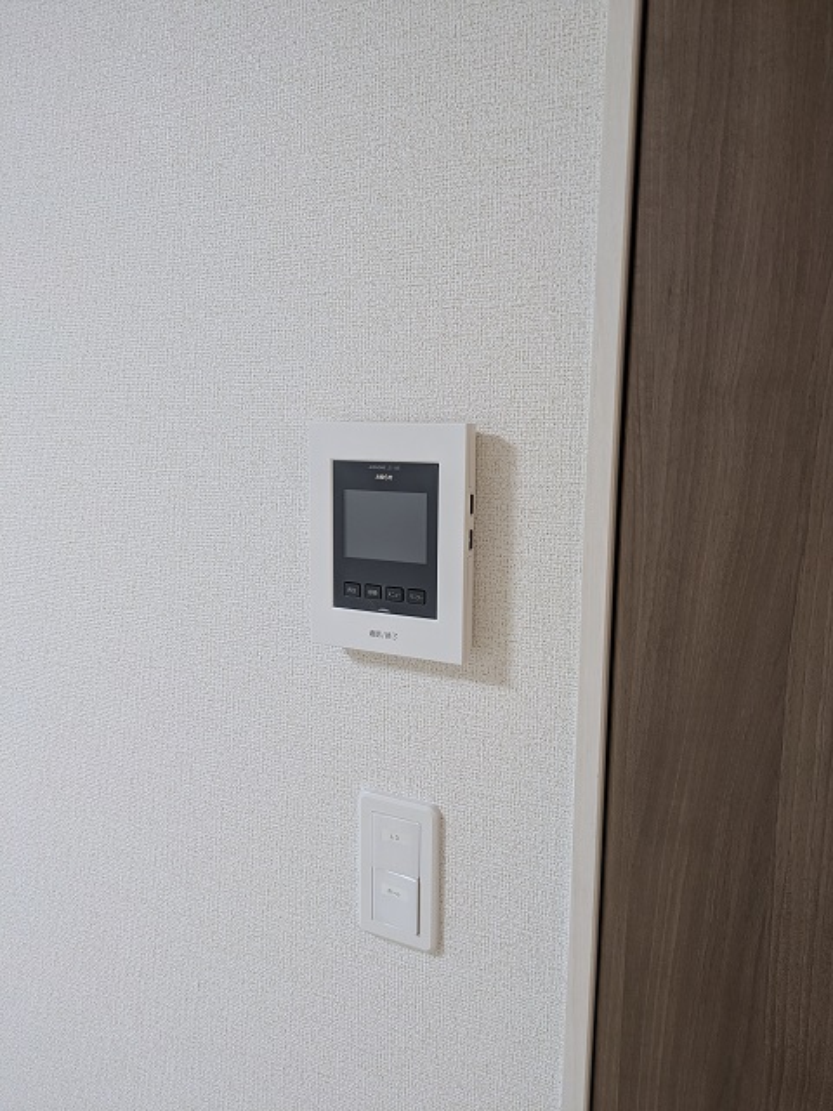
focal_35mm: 25
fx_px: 802
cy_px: 556
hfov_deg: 54.9
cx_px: 416
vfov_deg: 69.4
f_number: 1.89
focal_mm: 5.43
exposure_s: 1/100
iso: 180
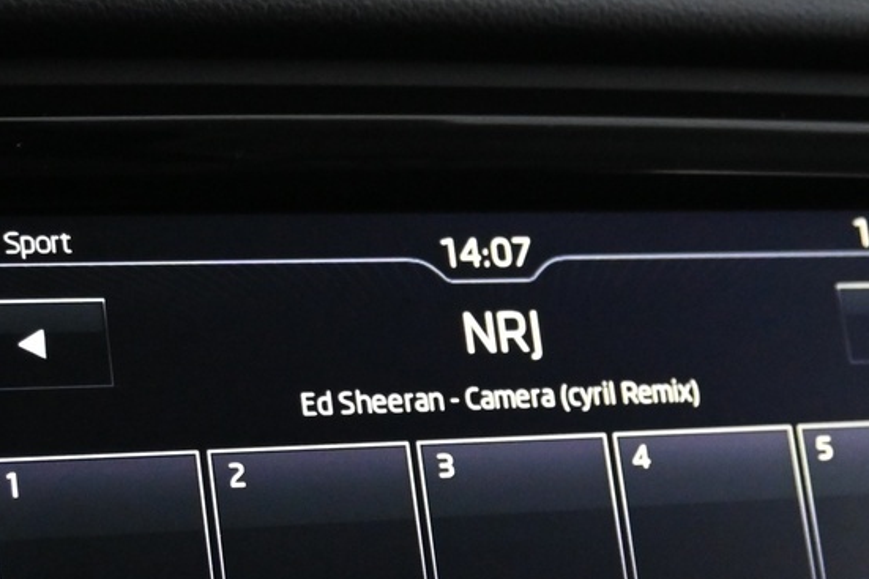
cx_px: 544
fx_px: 2449
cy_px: 584
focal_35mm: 101
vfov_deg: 13.3
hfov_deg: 20.1
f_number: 4.2
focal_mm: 23
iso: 3200
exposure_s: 1/40
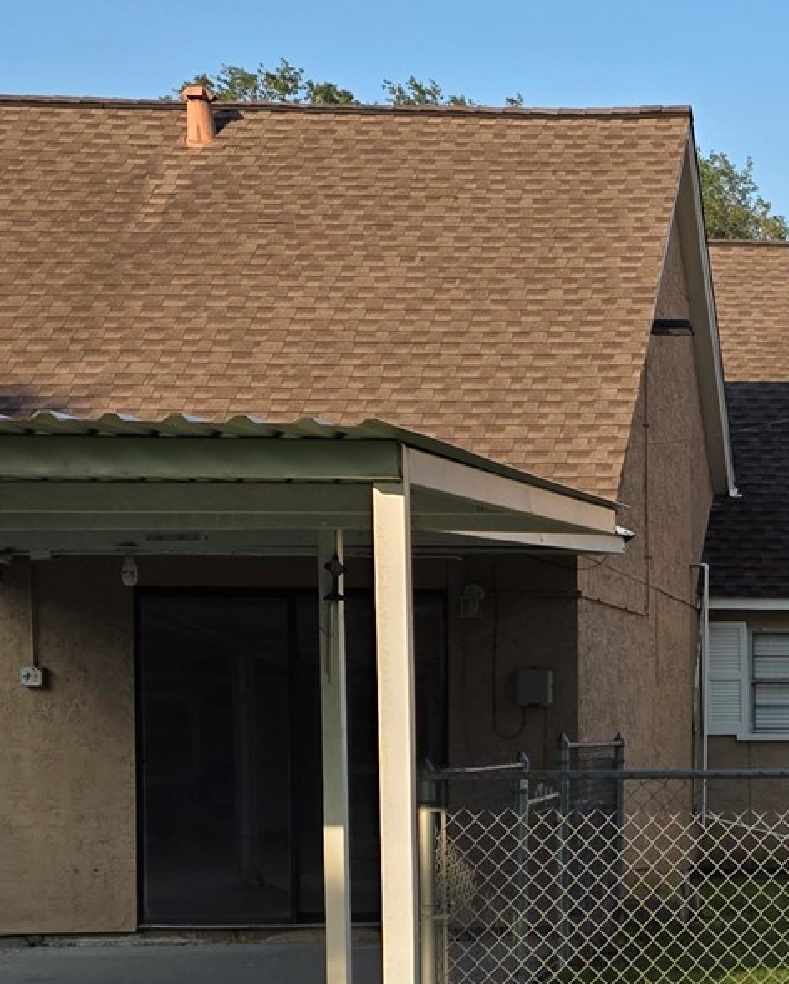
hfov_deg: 17.9
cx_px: 1138
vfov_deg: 24.0
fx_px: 2274
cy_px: 815
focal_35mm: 78
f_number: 1.7
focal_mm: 6.3
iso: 80
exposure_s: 1/2775
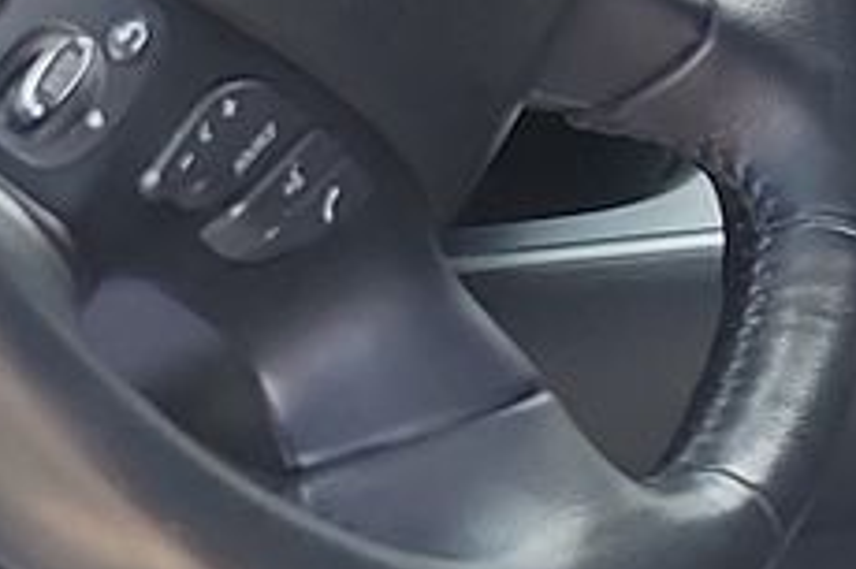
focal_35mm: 174
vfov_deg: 7.6
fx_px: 4134
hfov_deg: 10.5
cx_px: 1887
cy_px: -491
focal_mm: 6.7
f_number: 1.8
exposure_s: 1/119
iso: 74
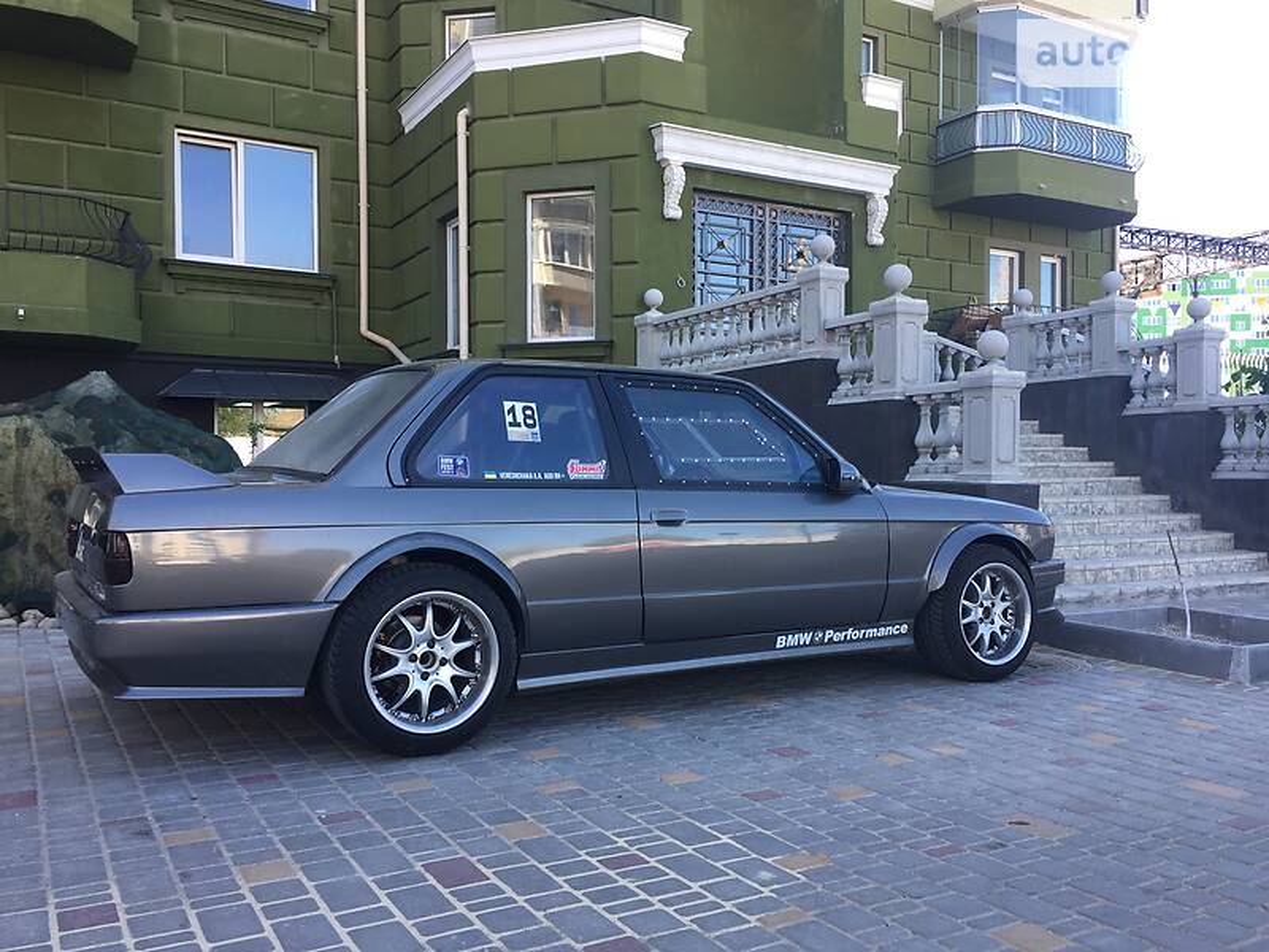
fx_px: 1063
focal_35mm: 29
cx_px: 634
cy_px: 476
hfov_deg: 61.7
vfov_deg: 48.2
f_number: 2.2
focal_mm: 4.2
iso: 32
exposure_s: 1/153
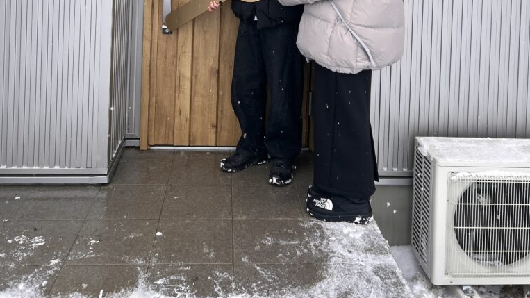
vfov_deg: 27.9
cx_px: 264
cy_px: -44
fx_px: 534
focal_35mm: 38
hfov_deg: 52.8
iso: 50
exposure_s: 1/563
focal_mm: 5.7
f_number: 1.5
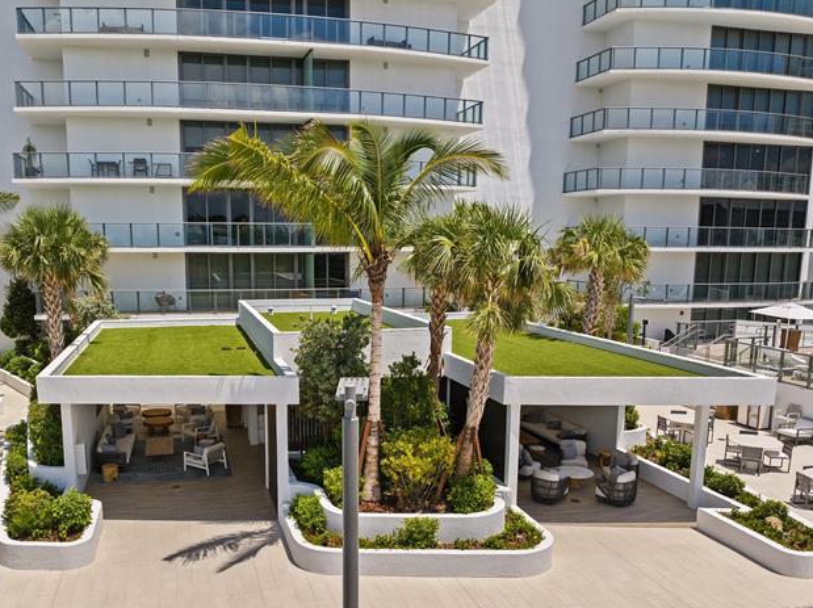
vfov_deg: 44.9
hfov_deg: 58.2
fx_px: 727
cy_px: 385
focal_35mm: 31
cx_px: 352
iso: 120
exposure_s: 1/3200
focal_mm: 12.29
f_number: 2.8
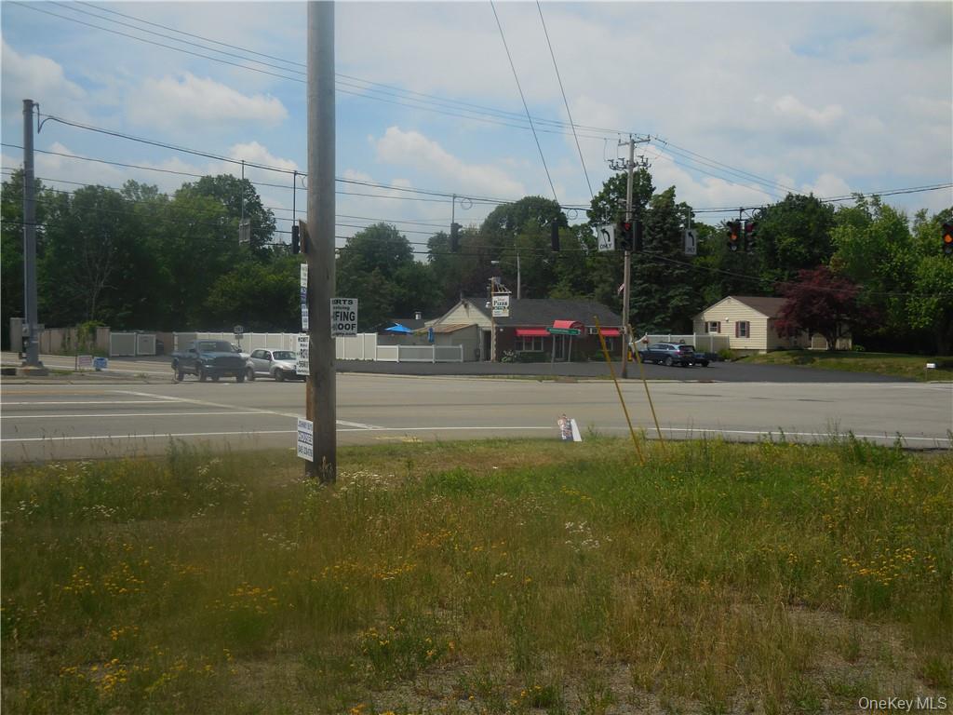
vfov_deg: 32.2
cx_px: 476
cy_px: 358
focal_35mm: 45
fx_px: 1239
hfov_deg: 42.1
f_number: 4.2
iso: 125
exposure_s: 1/2000
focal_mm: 8.1
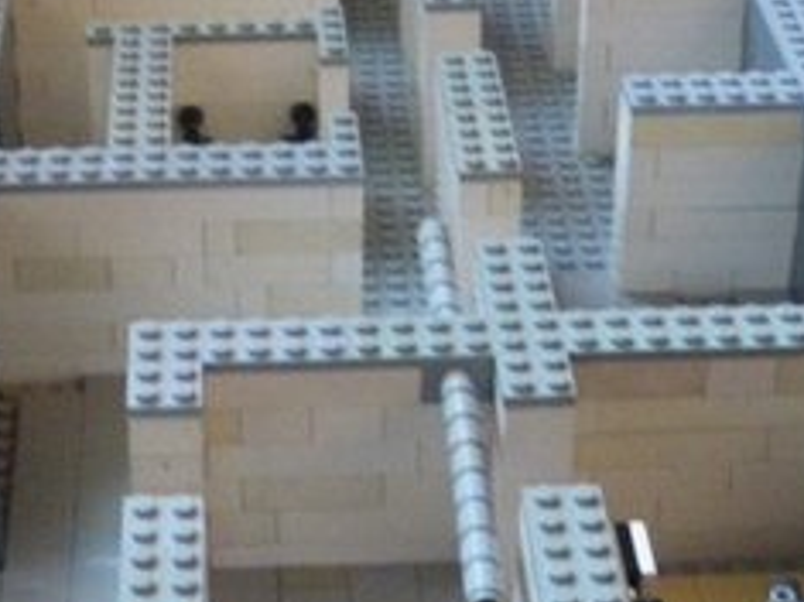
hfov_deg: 20.0
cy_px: 270
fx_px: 2275
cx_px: 248
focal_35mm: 98
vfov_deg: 15.1
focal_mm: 6.3
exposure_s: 1/25
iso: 800
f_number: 3.5
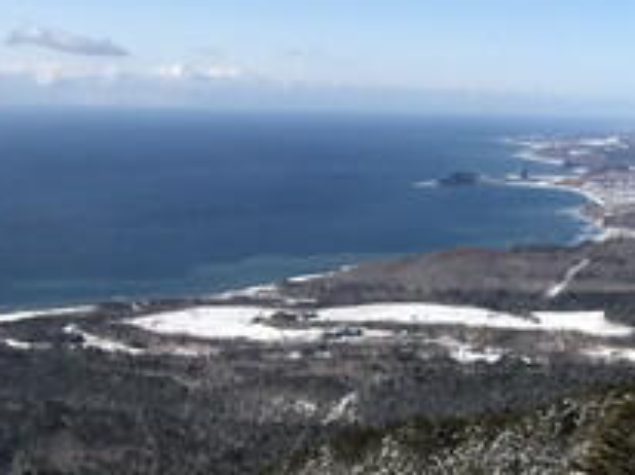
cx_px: 536
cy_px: 190
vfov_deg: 21.5
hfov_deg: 27.8
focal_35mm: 68
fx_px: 1246
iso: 20
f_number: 1.8
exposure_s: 1/3300
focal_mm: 3.99
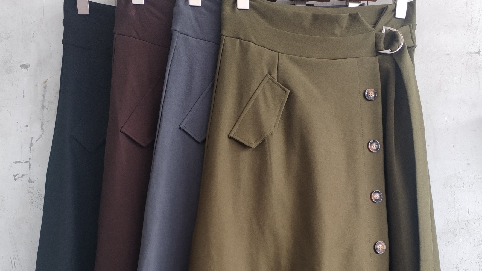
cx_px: 243
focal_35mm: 43
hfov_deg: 47.4
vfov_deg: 27.0
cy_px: 229
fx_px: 550
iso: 259
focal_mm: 4.75
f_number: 1.8
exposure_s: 1/50
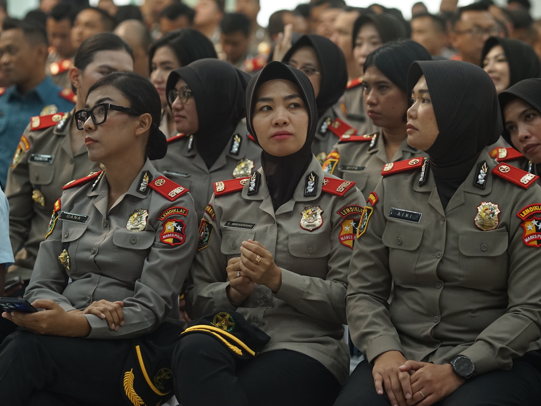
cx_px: 268
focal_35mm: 147
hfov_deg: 13.4
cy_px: 202
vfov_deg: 10.1
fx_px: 2297
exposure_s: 1/125
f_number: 4
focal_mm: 135
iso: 2000
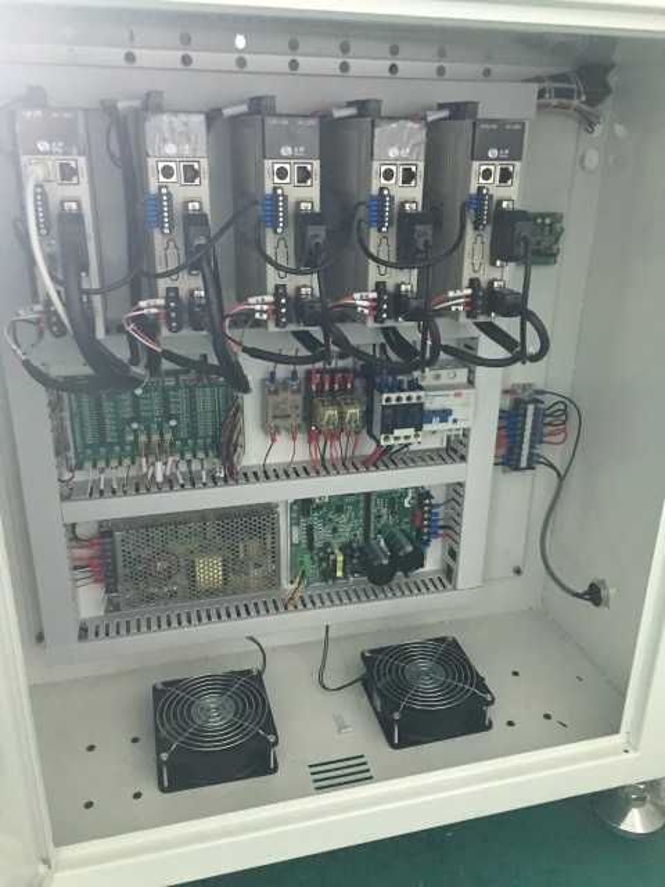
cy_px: 444
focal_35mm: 29
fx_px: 743
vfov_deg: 61.7
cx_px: 332
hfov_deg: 48.2
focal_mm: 4.15
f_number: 2.2
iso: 160
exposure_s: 1/8
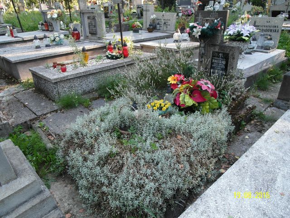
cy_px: 109
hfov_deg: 71.6
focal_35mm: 24
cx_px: 145
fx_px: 201
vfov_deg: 56.8
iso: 100
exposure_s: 1/45
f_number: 3.4
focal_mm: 5.2
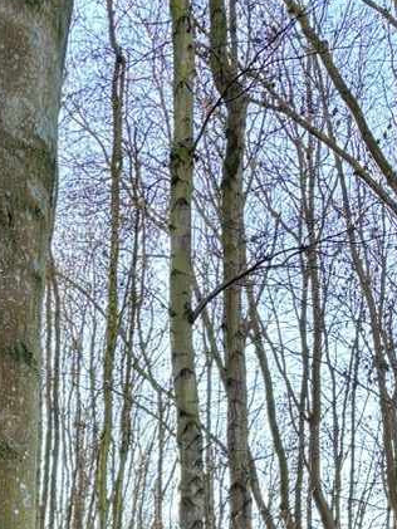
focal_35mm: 79
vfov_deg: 21.9
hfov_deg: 17.2
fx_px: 1207
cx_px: -156
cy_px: 711
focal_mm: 5.96
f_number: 1.6
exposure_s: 1/121
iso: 64
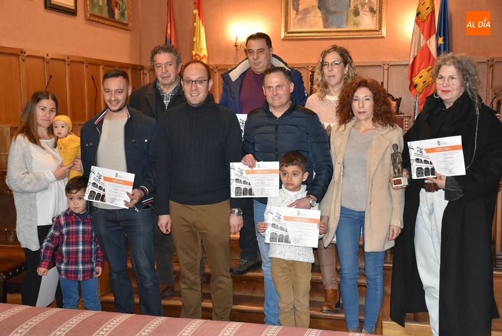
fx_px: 670
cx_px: 251
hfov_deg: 41.1
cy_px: 168
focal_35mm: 48
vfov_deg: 28.1
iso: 1800
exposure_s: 1/60
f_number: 4
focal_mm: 32
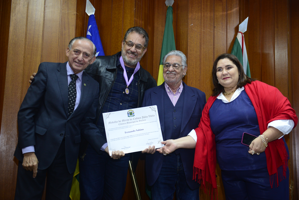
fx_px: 374
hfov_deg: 43.6
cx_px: 150
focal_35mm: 45
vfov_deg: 29.9
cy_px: 100
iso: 1600
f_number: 4
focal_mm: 45
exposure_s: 1/125
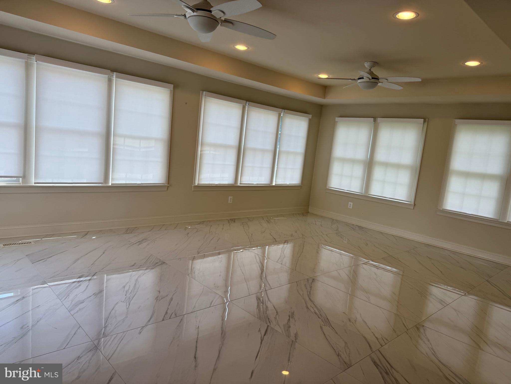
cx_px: 256
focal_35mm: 24
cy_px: 192
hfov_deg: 71.6
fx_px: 354
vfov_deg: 56.8
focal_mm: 6.76
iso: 80
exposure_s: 1/428
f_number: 1.78
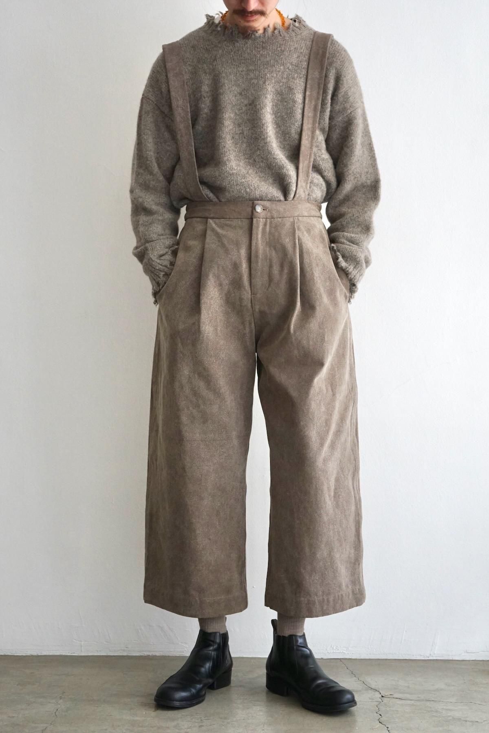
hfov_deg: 26.5
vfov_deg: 38.9
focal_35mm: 51
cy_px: 366
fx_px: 1039
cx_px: 244
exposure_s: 1/160
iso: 1250
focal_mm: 51
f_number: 4.5
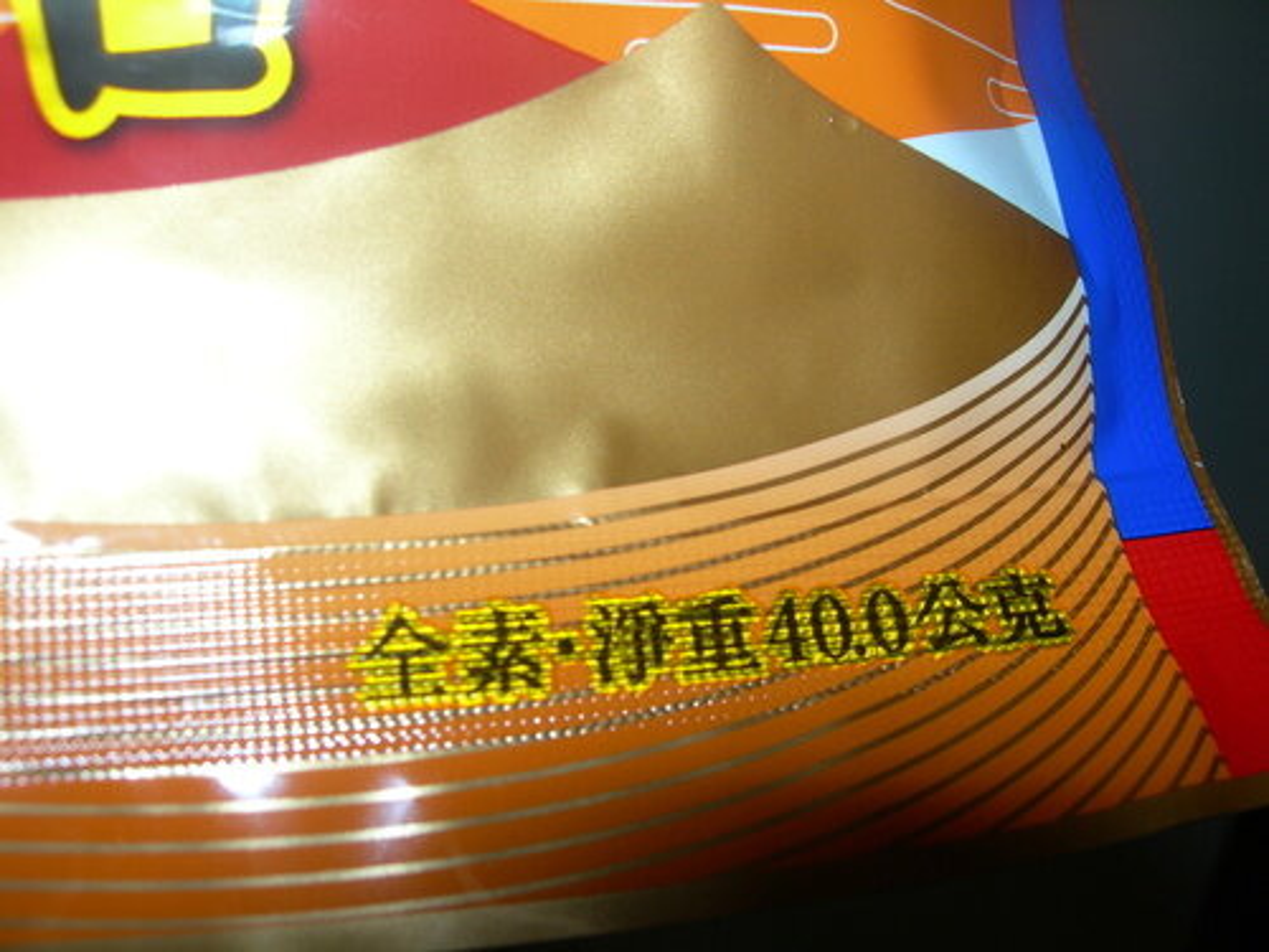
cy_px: 476
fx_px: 1393
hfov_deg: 49.0
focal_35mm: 38
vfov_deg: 37.7
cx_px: 634
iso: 50
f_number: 4.8
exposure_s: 1/60.1
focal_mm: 7.8
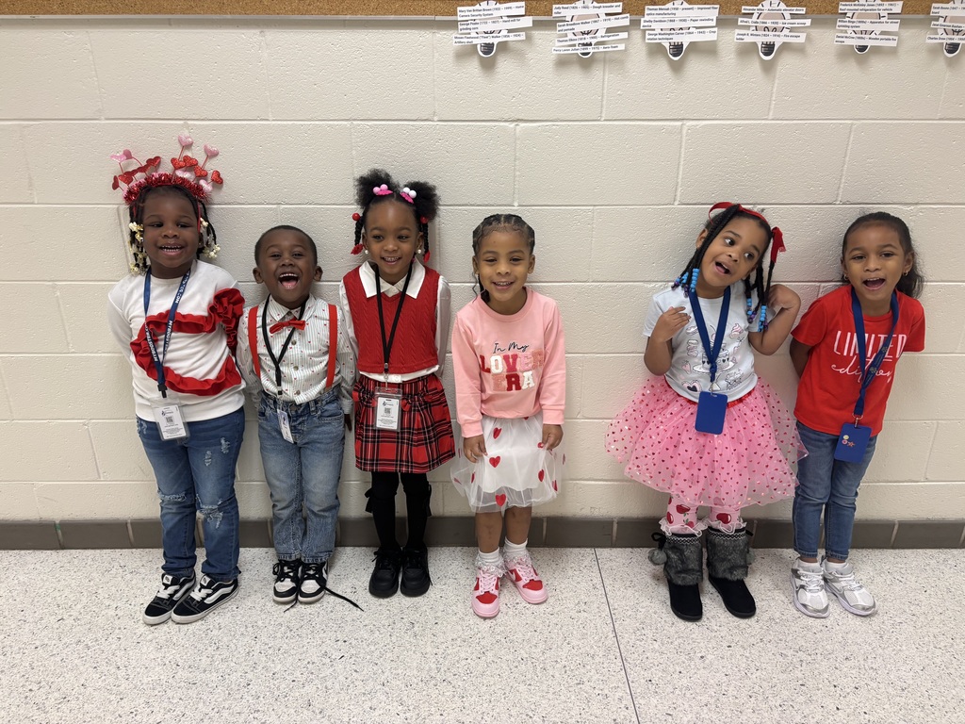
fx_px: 725
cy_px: 362
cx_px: 482
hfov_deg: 67.3
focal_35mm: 26
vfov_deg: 53.1
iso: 125
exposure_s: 1/60
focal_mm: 5.96
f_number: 1.6
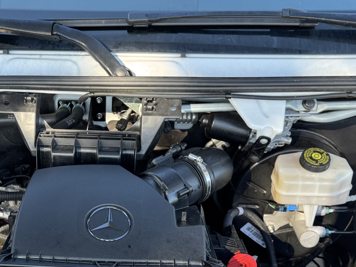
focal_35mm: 58
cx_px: 88
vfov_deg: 25.0
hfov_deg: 32.6
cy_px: 190
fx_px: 596
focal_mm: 6.76
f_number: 1.78
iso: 64
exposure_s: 1/203
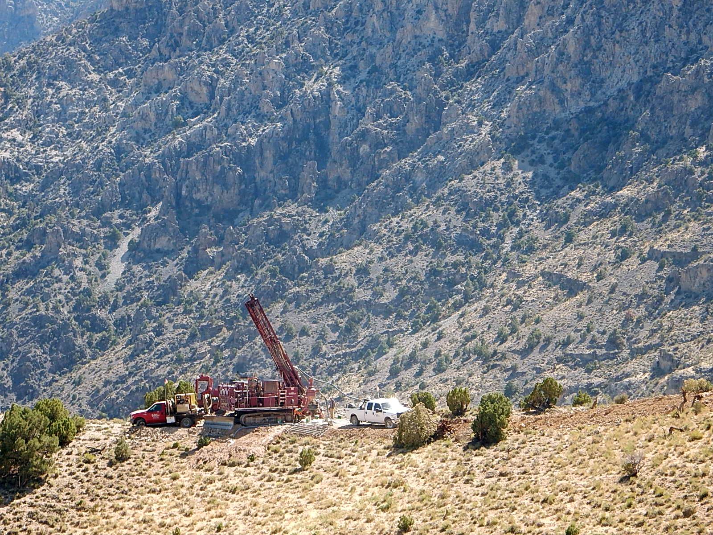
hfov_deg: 12.0
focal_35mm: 164
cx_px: 356
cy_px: 268
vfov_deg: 9.1
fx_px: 3378
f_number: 6
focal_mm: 29.2
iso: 125
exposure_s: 1/160
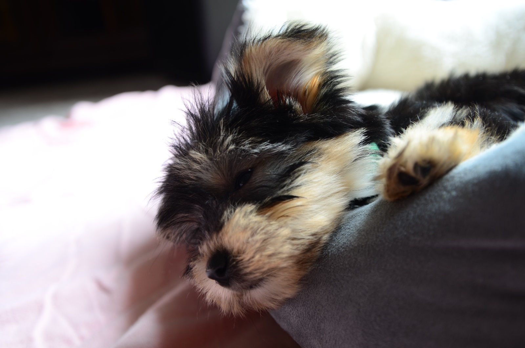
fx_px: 567
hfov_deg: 49.7
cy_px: 174
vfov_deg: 34.0
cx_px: 262
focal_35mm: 39
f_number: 3.5
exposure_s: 1/8
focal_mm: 26
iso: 100
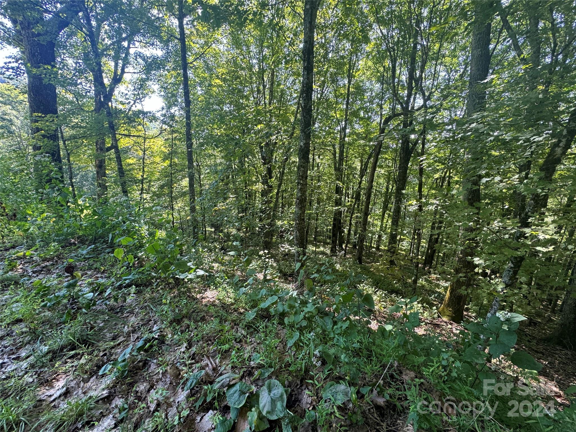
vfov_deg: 85.7
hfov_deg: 102.1
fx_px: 233
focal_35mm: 14
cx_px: 288
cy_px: 216
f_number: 2.2
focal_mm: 2.22
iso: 125
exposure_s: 1/99
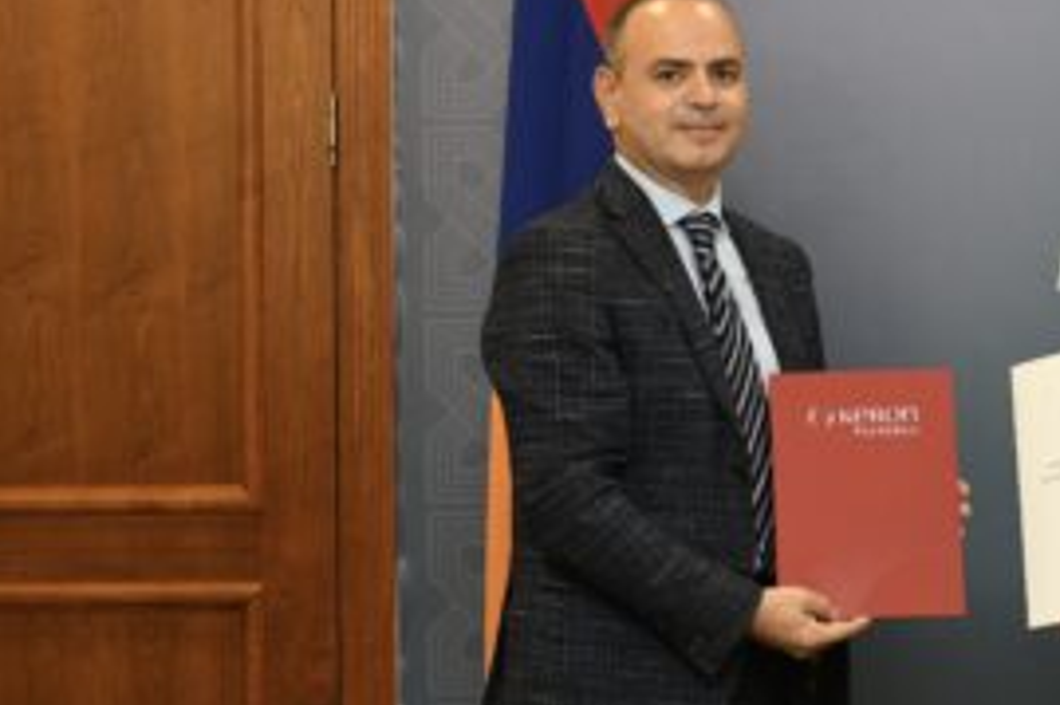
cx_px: 950
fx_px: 3825
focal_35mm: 130
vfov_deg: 10.5
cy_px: 321
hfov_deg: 15.6
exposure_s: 1/100
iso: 640
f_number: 3.5
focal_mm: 70
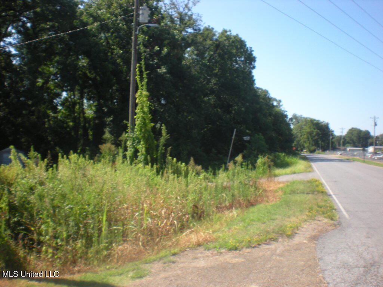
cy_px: 144
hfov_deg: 49.0
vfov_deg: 37.7
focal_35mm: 38
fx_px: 420
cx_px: 192
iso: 64
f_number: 4.6
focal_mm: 6.3
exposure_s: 1/206
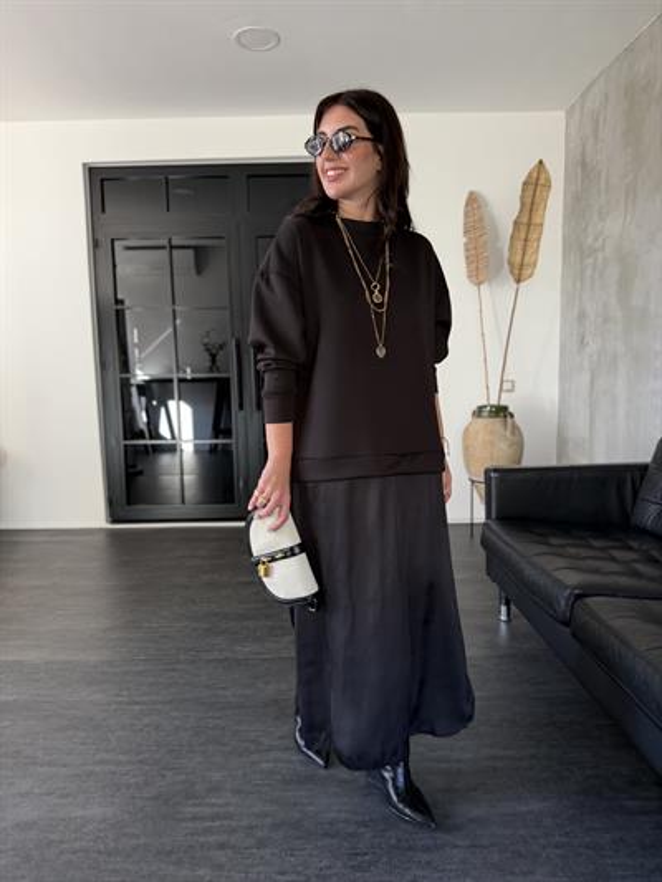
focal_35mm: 24
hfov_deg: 56.8
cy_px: 441
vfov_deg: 71.6
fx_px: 612
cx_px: 331
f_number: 1.78
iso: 200
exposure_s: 1/91
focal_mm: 6.76
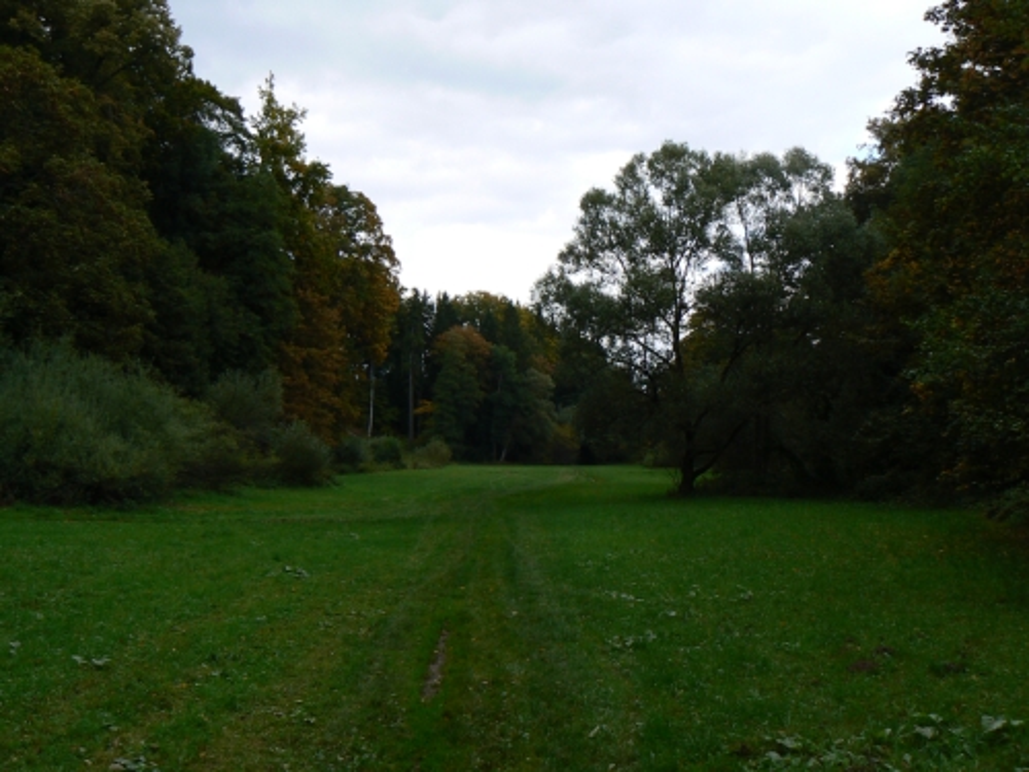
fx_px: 1070
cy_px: 386
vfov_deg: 39.7
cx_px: 514
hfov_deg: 51.4
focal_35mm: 36
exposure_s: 1/160
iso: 80
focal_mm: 6
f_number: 5.6
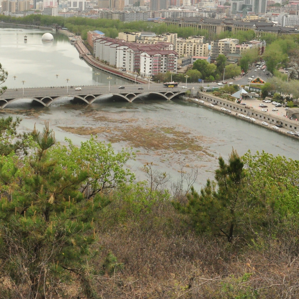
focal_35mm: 56
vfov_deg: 30.1
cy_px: 79
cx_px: 24
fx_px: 547
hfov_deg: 29.2
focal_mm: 18
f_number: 5.6
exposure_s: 1/2000
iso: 1000
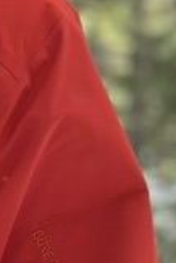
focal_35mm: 314
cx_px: -192
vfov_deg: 6.5
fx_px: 2298
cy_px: -65
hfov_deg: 4.3
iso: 80
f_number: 1.78
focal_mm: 6.86
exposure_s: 1/651
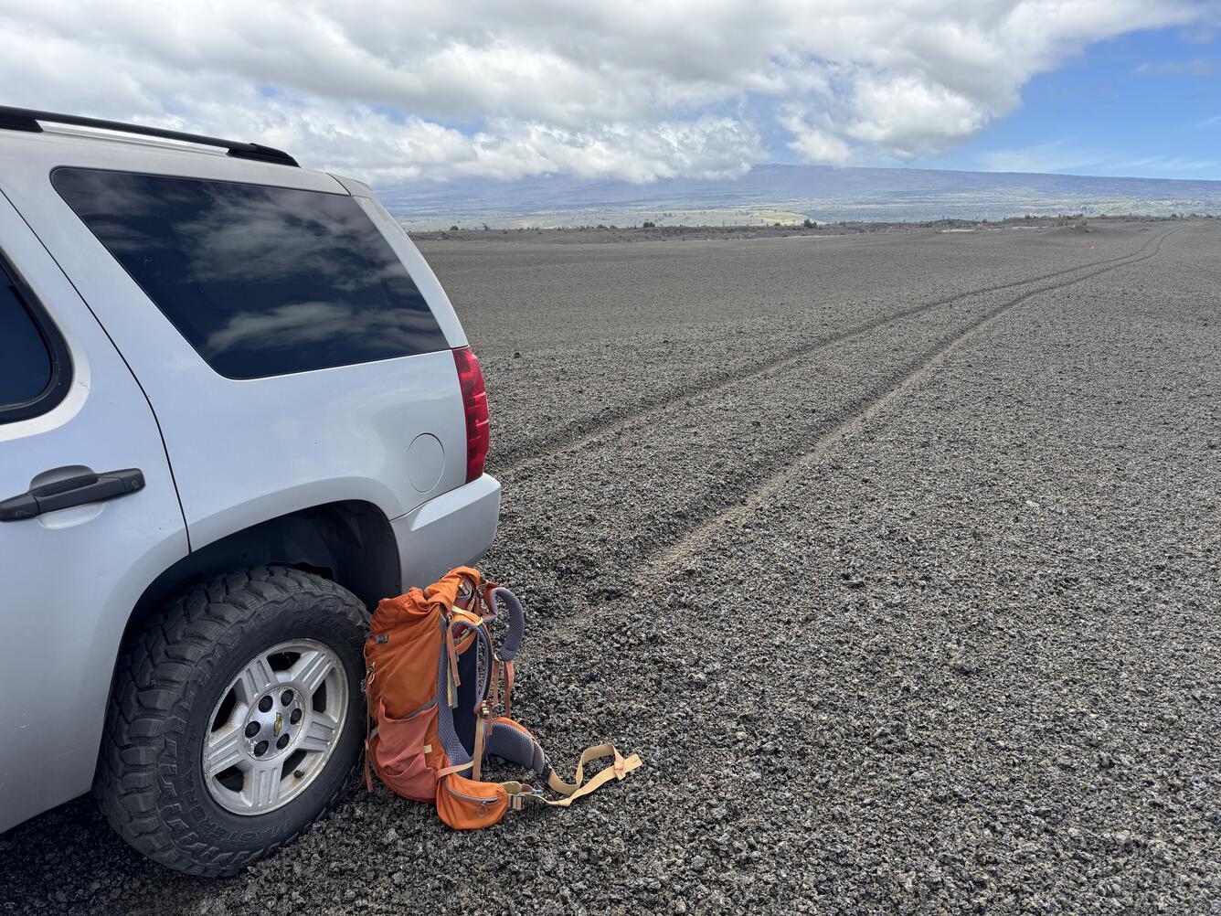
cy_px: 458
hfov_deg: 71.6
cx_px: 610
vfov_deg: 56.8
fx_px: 847
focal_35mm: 24
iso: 80
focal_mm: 6.76
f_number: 1.78
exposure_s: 1/1923
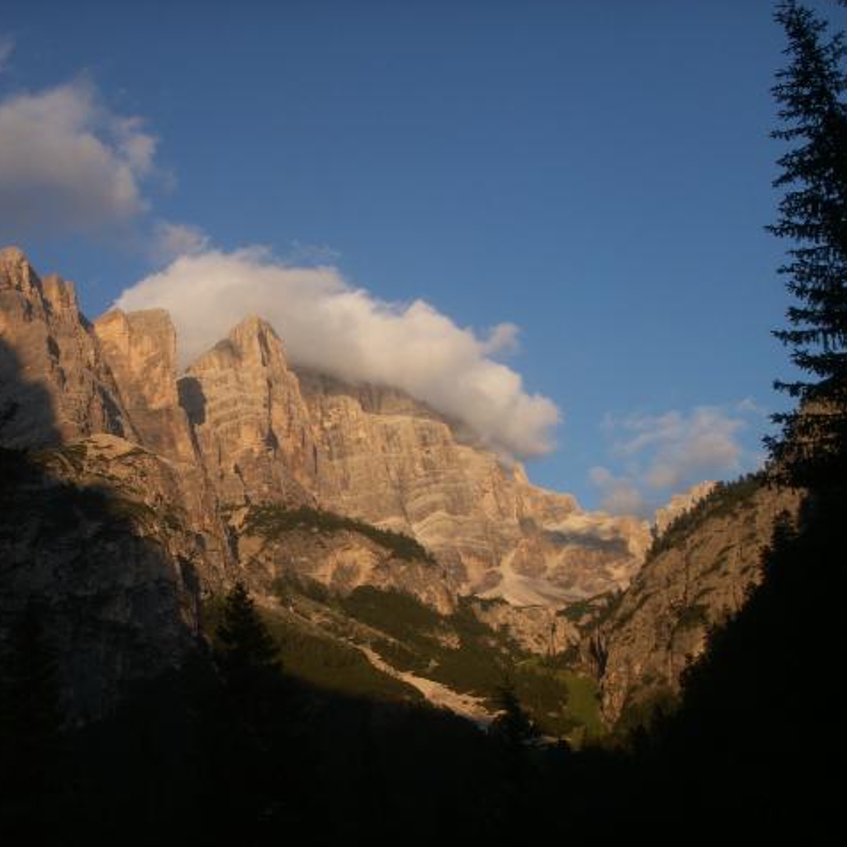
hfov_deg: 38.0
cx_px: 301
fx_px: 1218
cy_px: 424
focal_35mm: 44
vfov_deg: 38.3
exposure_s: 1/125
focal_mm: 7.7
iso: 50
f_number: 7.1
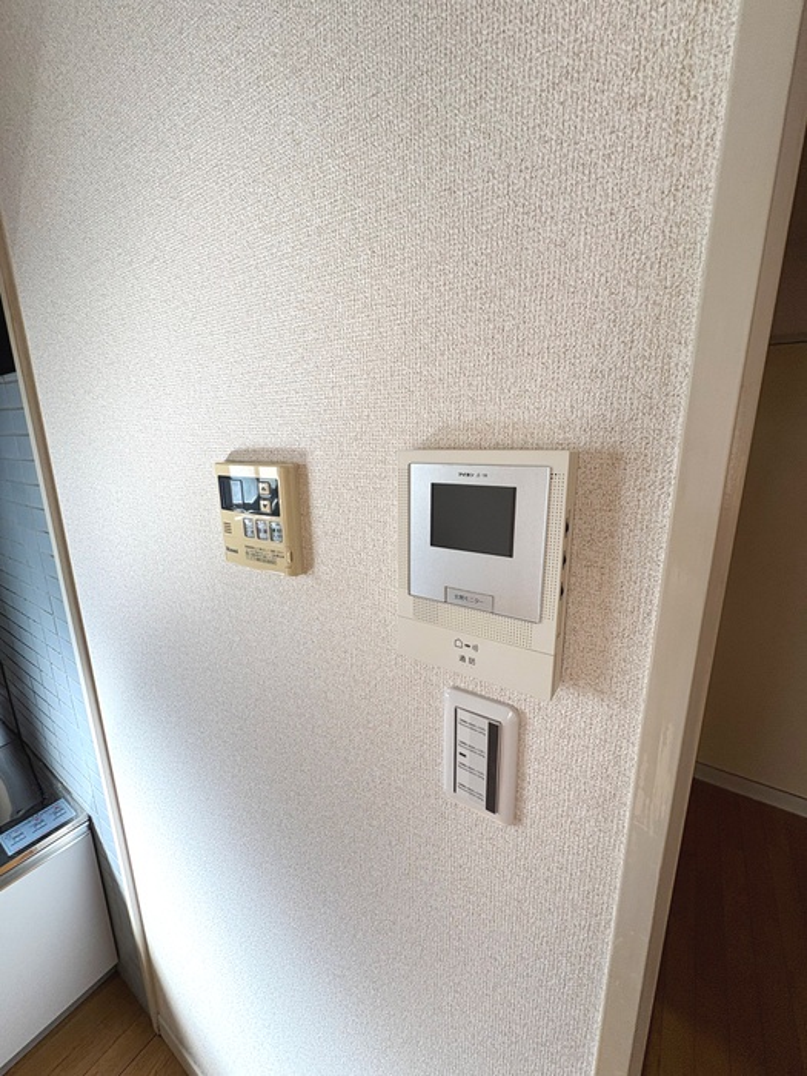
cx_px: 404
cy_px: 538
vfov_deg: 102.1
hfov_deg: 85.7
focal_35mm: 14
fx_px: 435
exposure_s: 1/99
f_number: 2.2
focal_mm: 2.22
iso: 125
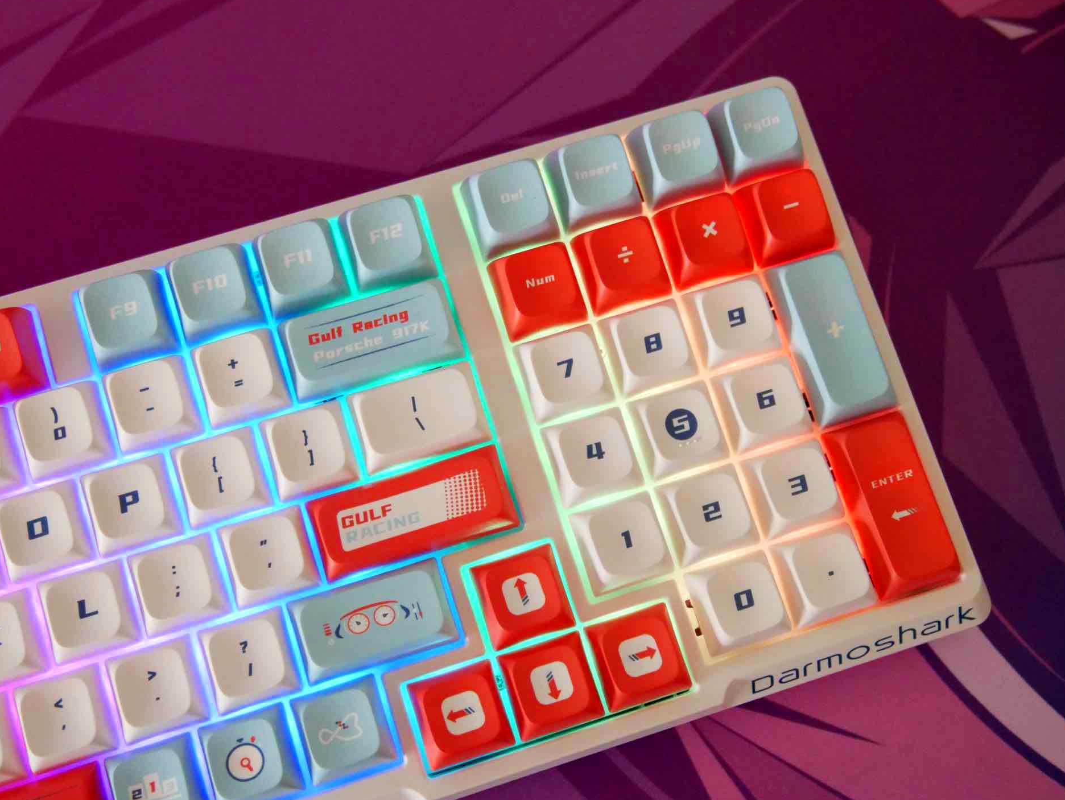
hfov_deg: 40.4
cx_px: 513
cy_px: 420
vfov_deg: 30.9
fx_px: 1447
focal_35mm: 47
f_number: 4.7
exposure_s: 1/30
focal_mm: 22
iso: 3200
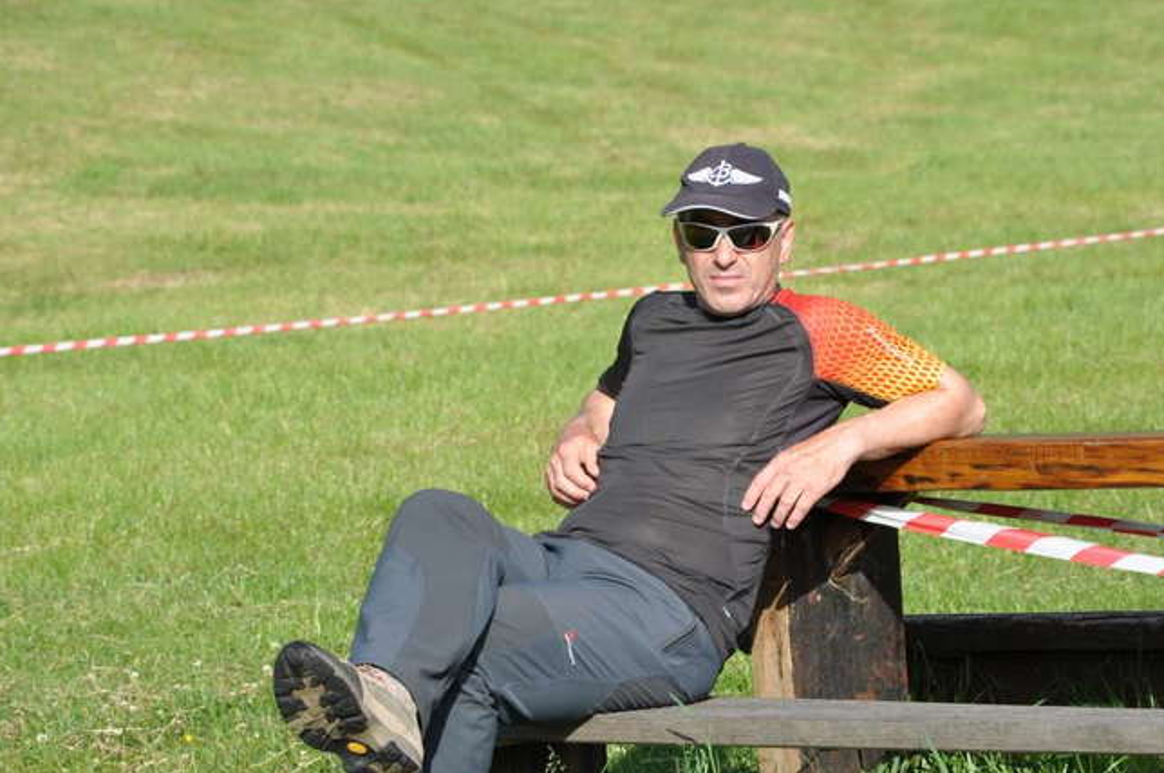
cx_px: 658
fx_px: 6254
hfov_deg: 10.6
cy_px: 444
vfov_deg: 7.1
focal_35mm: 194
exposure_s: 1/320
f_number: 9
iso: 200
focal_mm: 105
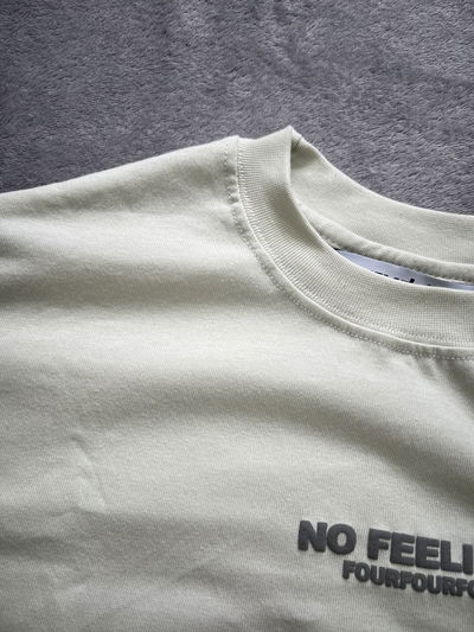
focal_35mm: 26
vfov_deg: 67.3
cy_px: 316
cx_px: 237
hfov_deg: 53.1
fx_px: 475
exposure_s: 1/122
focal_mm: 5.1
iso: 80
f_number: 1.6
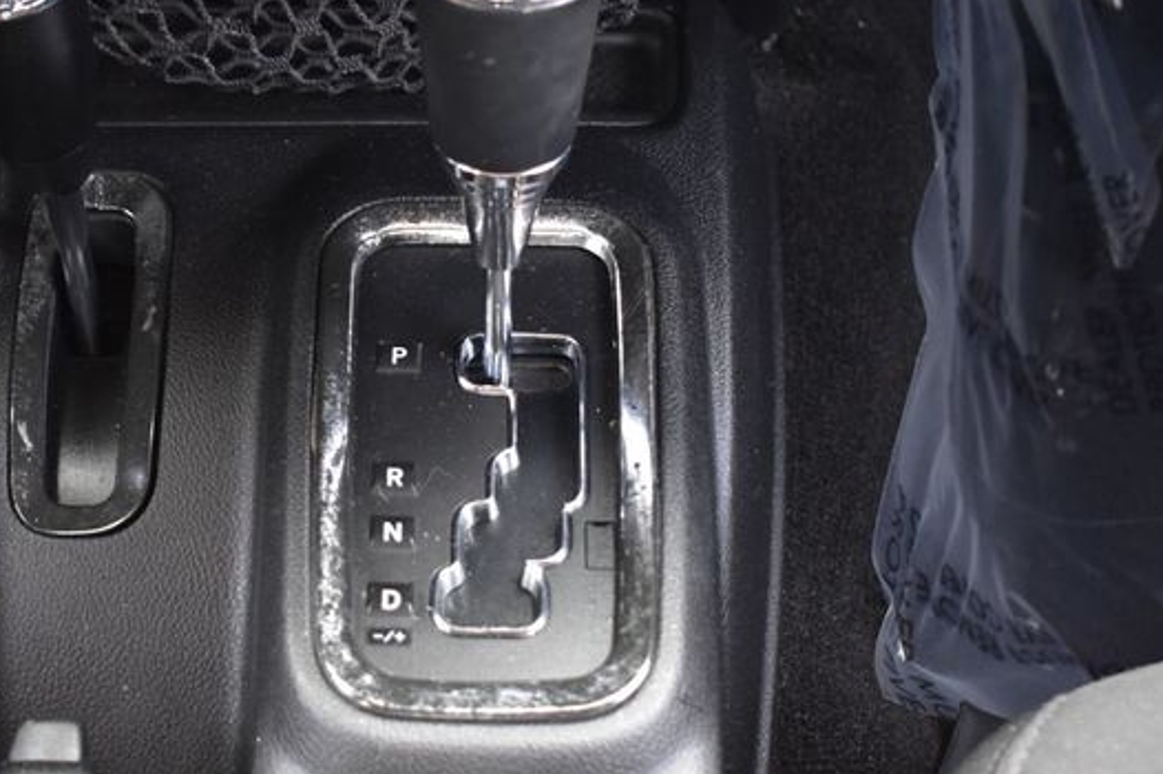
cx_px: 500
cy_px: 345
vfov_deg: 16.2
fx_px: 2712
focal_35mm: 84
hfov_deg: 24.2
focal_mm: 46
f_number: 5.3
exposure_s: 1/3
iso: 1600
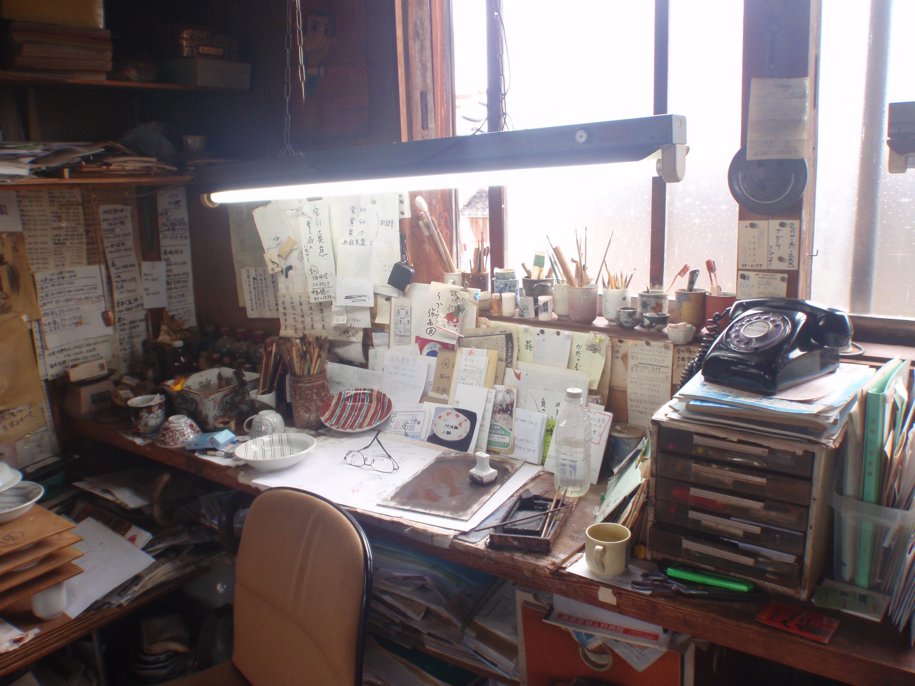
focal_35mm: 28
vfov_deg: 49.7
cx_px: 458
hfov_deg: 63.4
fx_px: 740
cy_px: 343
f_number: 3.5
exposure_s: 1/30
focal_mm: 5
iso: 64
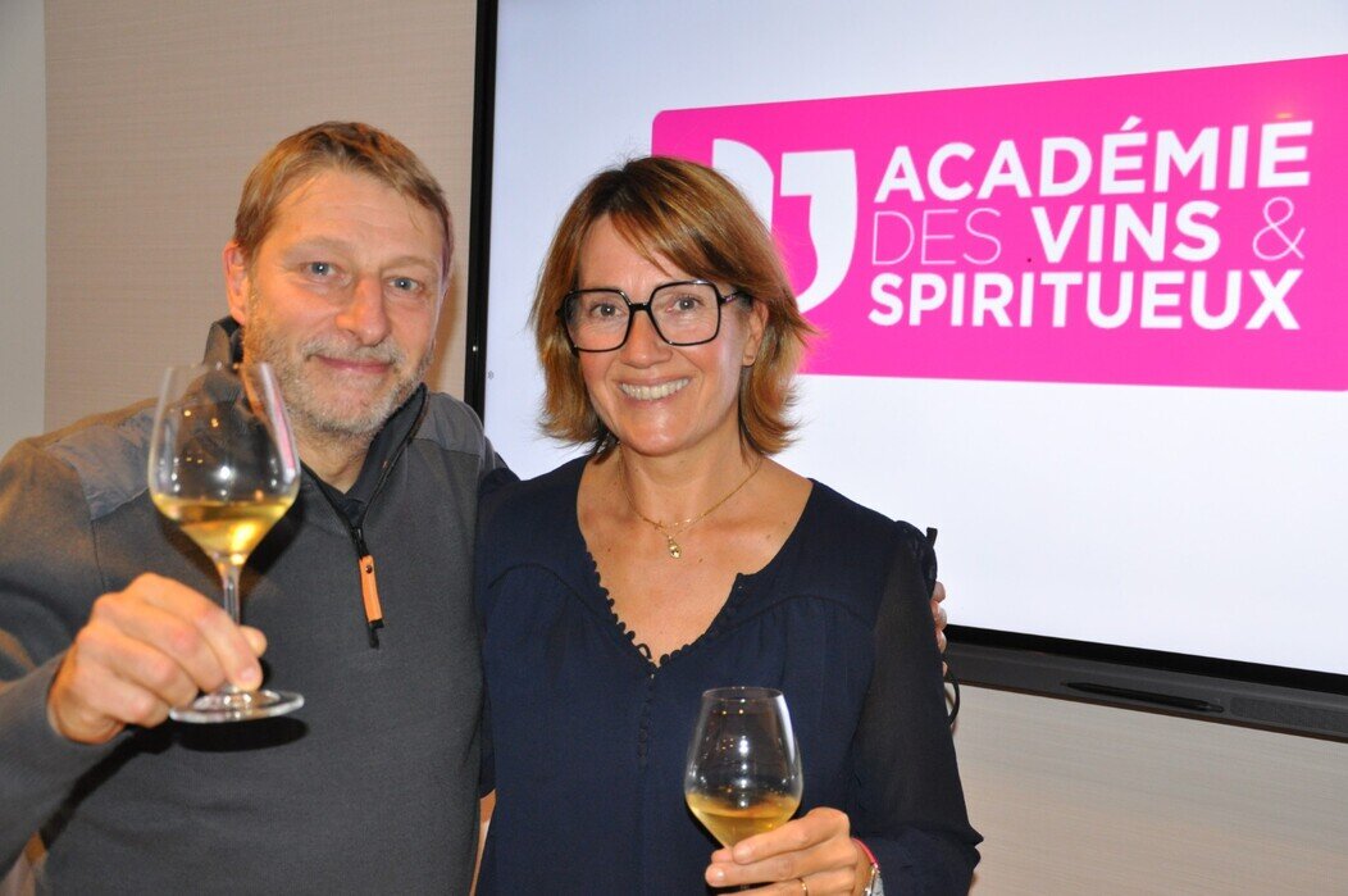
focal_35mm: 45
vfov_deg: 29.8
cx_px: 674
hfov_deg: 43.6
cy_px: 448
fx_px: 1683
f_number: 4.2
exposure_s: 1/60
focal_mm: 30
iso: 800
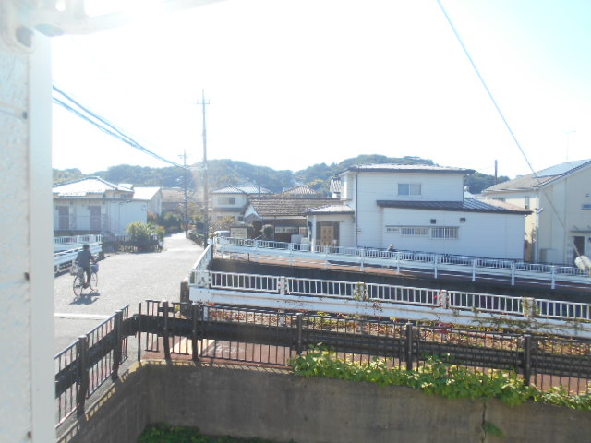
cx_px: 296
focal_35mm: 26
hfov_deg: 67.3
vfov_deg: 53.1
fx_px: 444
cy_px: 222
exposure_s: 1/400
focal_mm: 4.6
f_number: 3.2
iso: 80
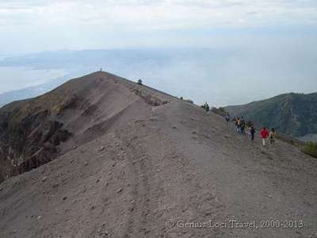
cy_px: 119
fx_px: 348
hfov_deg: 49.0
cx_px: 158
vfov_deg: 37.7
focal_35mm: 38
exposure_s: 1/150
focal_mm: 8
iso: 100
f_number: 7.6
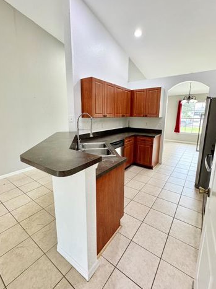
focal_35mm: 16
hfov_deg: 78.0
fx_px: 133
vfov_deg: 94.5
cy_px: 139
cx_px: 111
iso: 320
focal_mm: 2.22
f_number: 2.2
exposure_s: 1/120
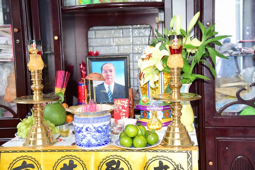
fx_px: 354
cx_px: 128
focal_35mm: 50
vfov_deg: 27.0
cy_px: 85
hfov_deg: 39.6
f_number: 4
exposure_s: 1/125
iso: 1000
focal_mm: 50
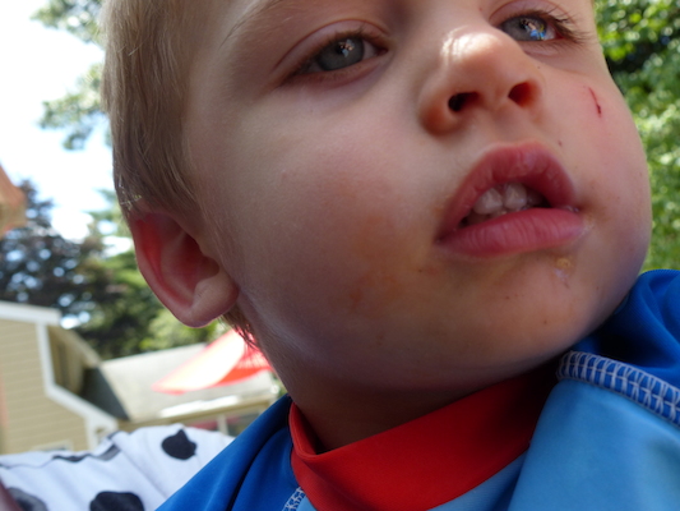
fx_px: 825
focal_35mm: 42
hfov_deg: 44.8
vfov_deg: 34.4
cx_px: 340
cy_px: 256
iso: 100
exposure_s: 1/125
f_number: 3.2
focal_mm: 7.6
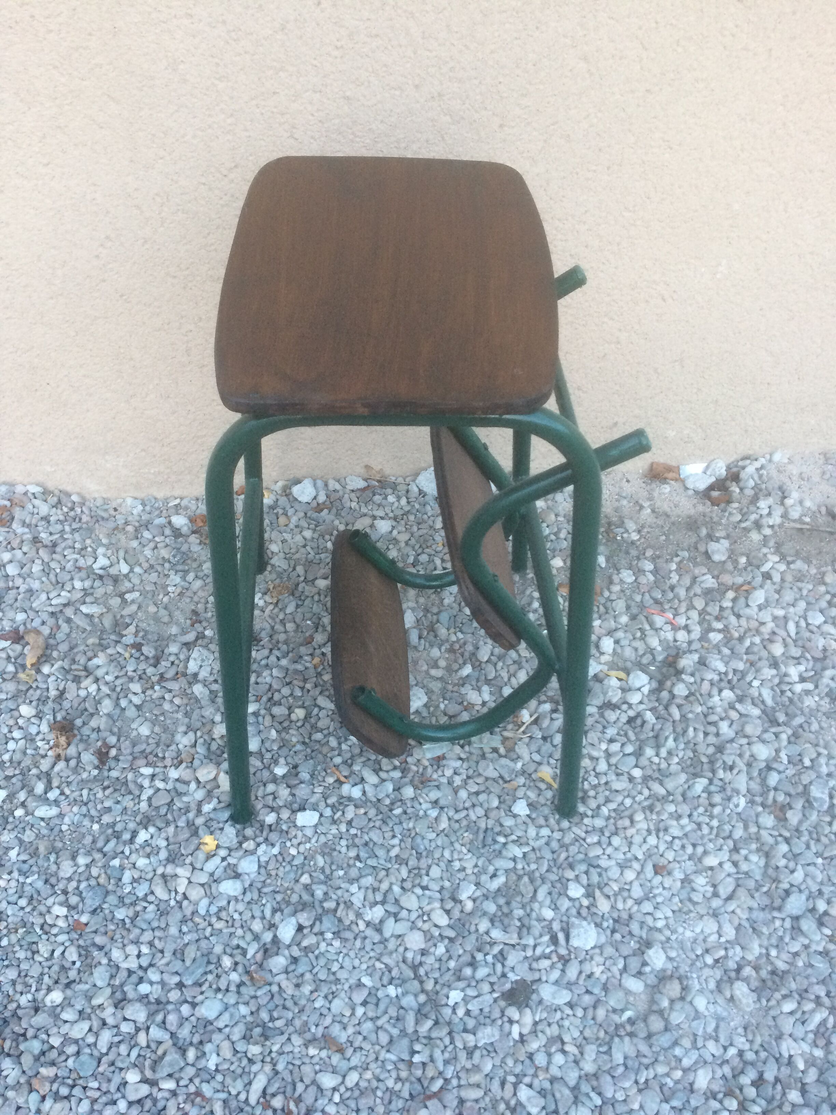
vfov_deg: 61.7
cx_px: 418
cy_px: 558
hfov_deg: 48.2
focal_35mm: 29
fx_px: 934
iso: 160
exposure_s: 1/33
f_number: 2.2
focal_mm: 4.15
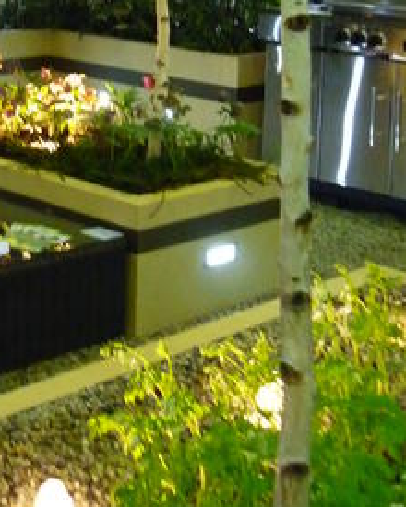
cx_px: 70
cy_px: -2
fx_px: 1127
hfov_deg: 20.2
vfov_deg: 24.2
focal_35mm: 75
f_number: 2.8
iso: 800
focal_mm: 5.5
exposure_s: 1/20
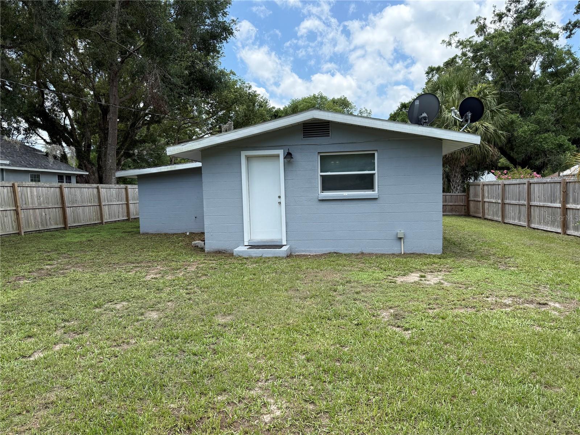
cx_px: 290
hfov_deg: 71.6
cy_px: 218
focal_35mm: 24
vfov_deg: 56.8
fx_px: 402
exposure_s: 1/2299
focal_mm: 6.76
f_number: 1.78
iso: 100
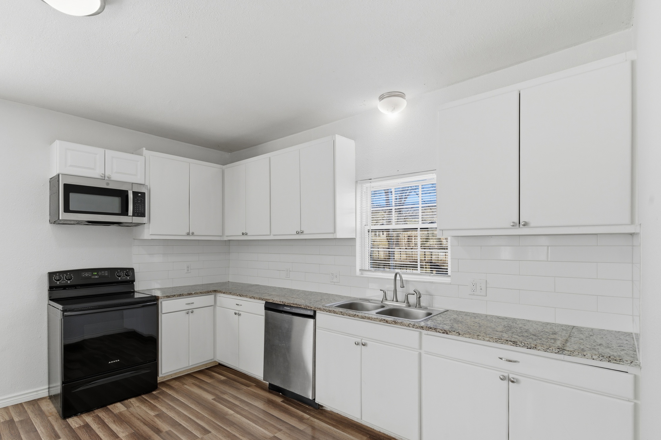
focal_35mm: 18
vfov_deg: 67.2
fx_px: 330
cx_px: 298
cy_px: 243
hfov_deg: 89.7
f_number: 9
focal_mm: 16
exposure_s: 1/20
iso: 100
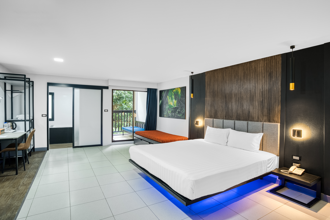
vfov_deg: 70.4
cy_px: 110
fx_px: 156
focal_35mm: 17
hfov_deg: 93.3
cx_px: 165
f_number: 7.1
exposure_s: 1/6
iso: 500
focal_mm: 17
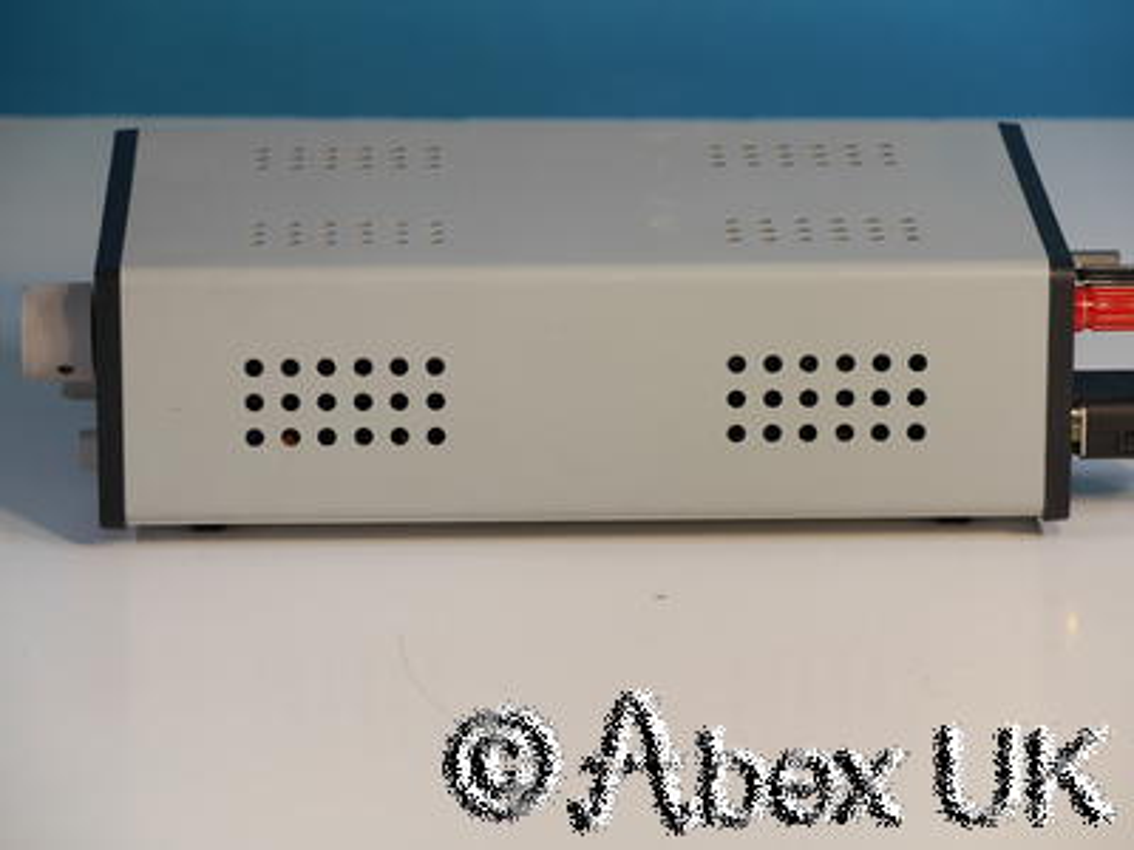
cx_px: 567
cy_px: 425
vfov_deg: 7.7
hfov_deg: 10.2
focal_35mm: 194
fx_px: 6355
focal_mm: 97
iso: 200
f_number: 8
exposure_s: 1/6
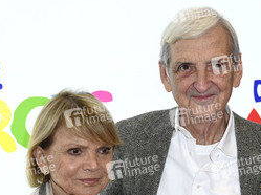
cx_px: 210
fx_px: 919
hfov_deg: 16.1
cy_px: 142
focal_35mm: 122
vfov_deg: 12.1
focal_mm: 70
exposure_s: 1/250
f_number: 5.6
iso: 1250
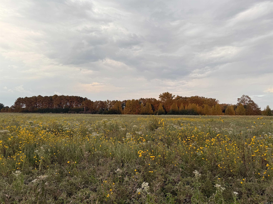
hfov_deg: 71.6
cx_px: 136
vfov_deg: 56.8
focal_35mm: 24
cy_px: 102
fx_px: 189
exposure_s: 1/207
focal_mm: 6.76
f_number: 1.78
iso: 64
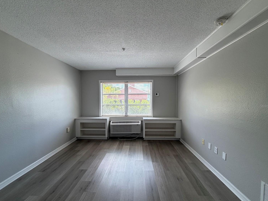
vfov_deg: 81.7
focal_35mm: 15
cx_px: 133
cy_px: 106
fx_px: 116
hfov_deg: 98.2
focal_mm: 2.22
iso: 100
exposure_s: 1/121
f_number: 2.2
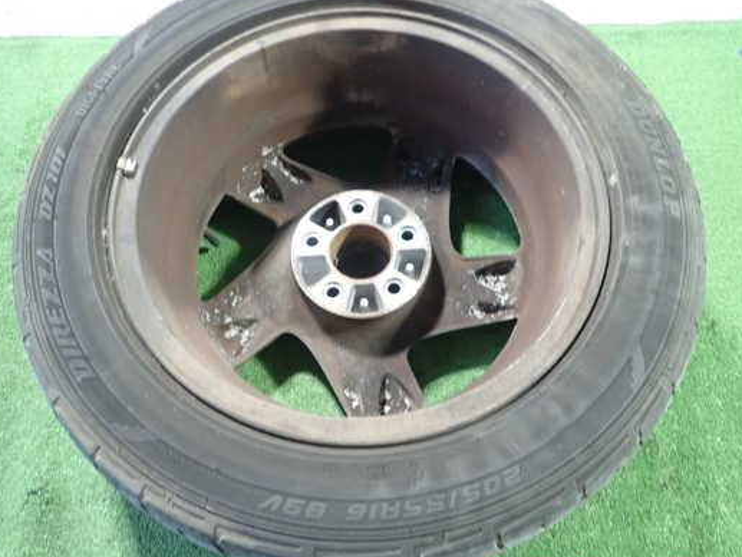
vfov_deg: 48.2
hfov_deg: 61.6
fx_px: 622
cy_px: 273
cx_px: 363
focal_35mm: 29
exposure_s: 1/30
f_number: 2
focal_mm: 4.5
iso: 500
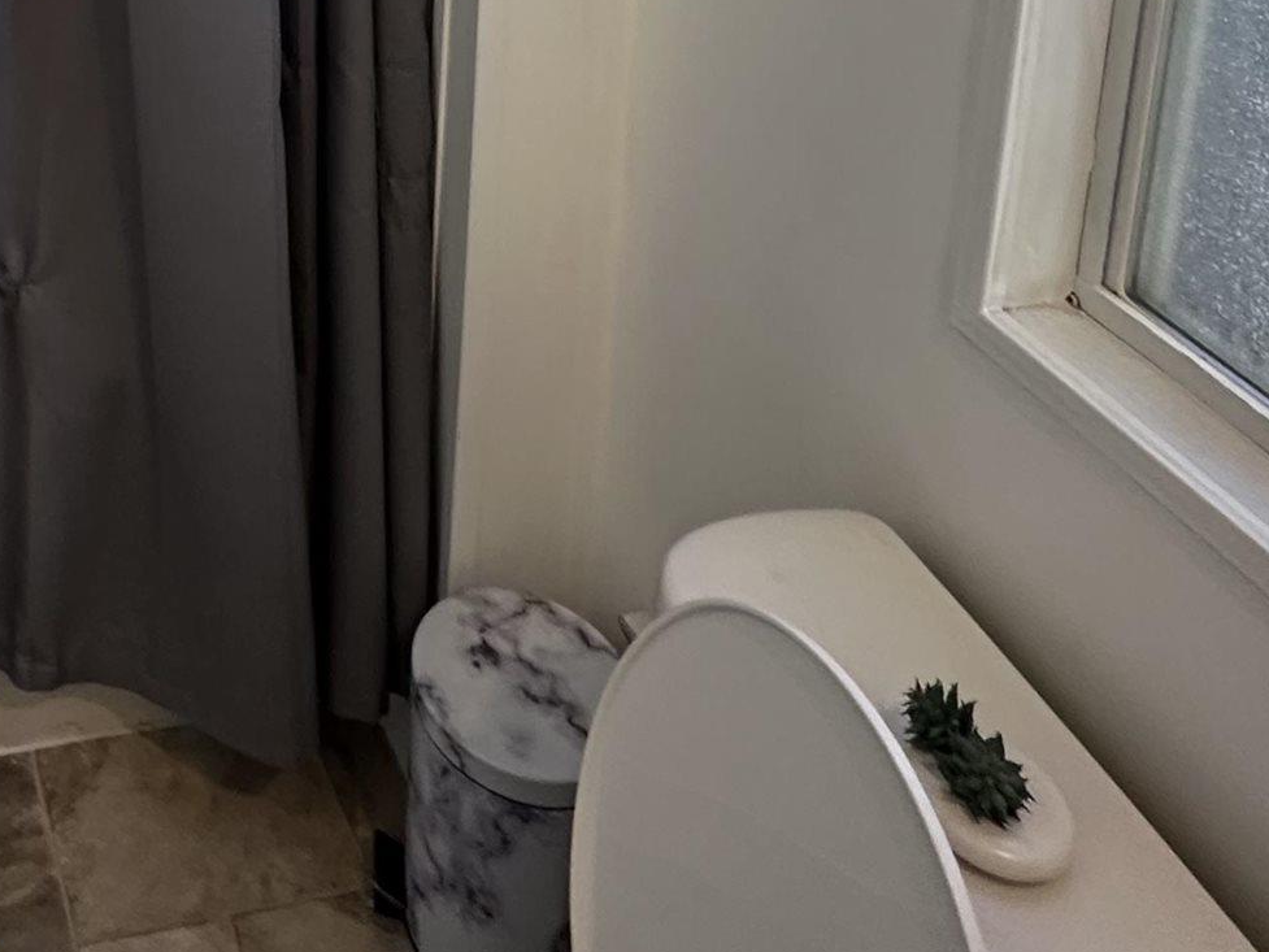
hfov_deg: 38.2
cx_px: 4
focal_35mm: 44
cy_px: -516
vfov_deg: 24.6
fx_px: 1613
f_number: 2.2
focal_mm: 2.22
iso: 200
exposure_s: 1/60
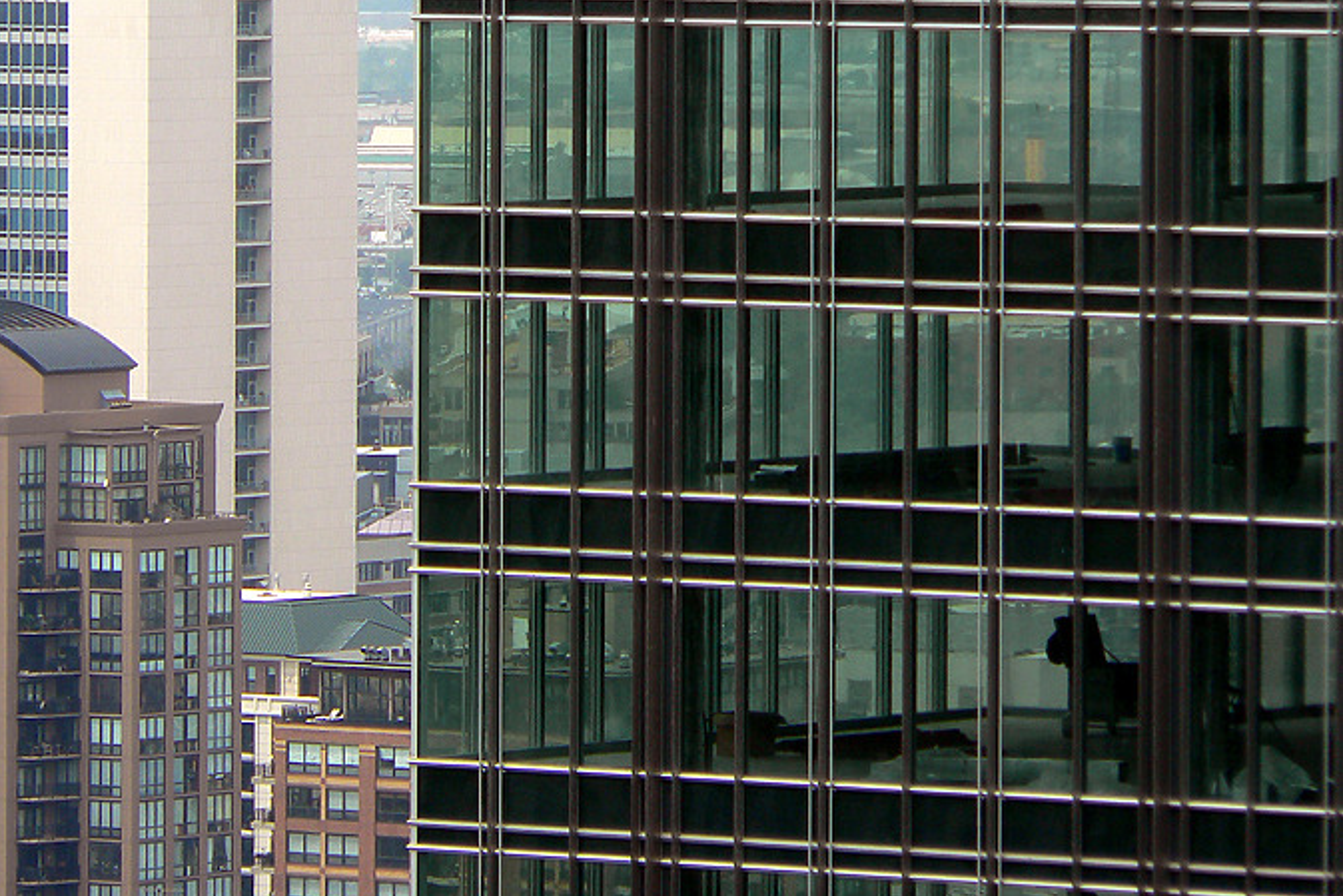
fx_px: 14066
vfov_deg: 3.6
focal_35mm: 377
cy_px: 14
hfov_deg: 5.5
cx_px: 672
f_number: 4
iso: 80
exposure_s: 1/640
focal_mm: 45.1
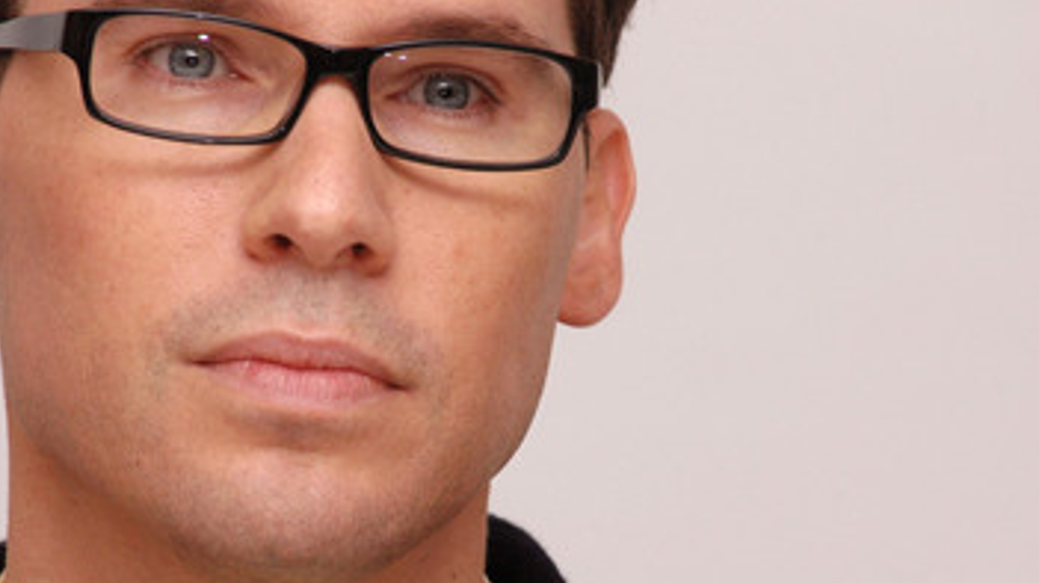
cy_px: 343
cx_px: 453
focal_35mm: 358
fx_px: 9858
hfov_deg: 6.0
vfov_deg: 3.4
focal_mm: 200
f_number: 9
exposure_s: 1/800
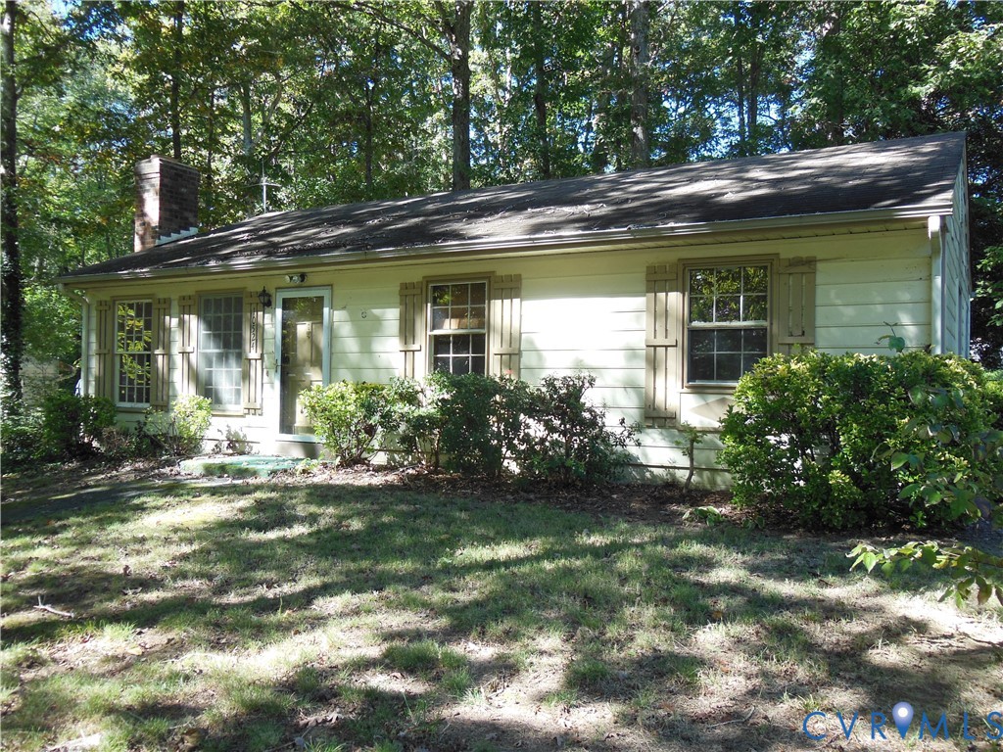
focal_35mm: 29
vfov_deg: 48.2
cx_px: 502
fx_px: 840
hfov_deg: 61.7
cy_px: 376
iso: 125
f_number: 3.7
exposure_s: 1/125
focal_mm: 5.2
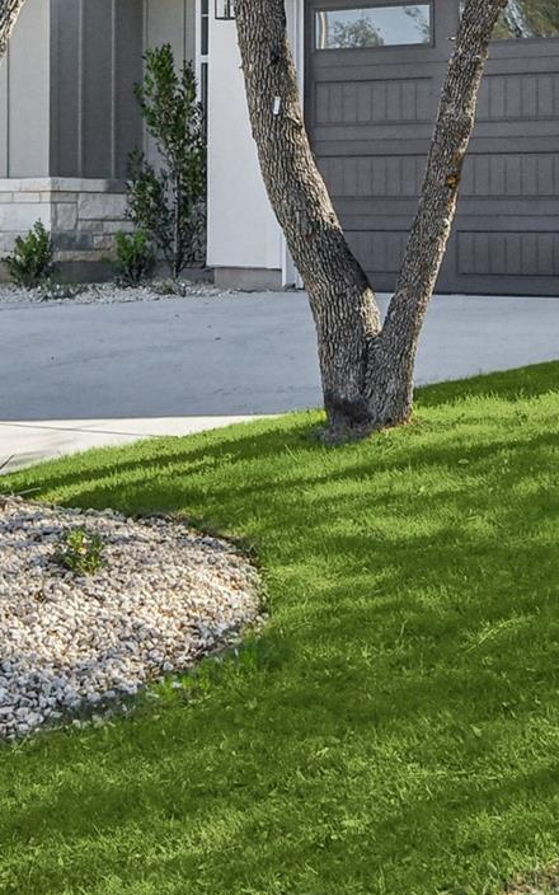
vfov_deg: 24.8
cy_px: 31
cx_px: 325
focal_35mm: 80
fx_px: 1950
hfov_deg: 16.3
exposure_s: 1/640
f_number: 8
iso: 400
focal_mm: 18
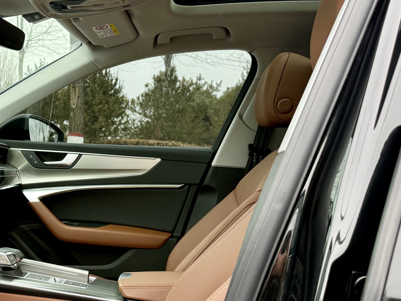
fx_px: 591
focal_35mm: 51
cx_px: 31
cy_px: 205
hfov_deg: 35.1
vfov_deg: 28.3
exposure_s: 1/234
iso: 160
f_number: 1.78
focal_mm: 6.76
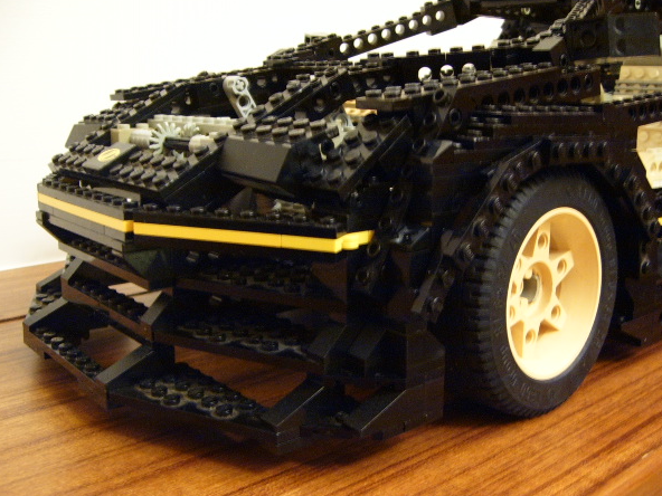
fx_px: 765
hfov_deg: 46.8
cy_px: 260
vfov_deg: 36.0
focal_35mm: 40
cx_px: 347
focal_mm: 6.2
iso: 141
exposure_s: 1/6
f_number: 2.9
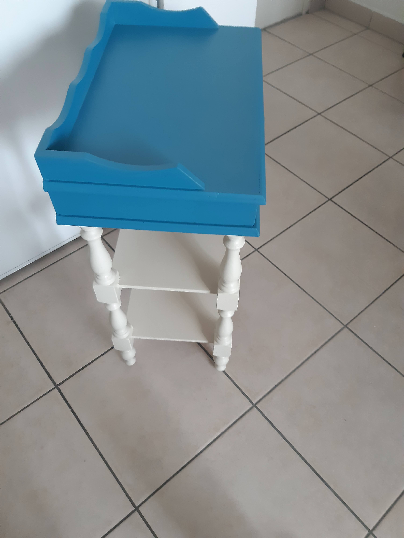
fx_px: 405
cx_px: 202
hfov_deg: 53.1
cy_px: 269
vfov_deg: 67.3
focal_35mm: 26
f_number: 1.7
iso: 200
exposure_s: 1/33
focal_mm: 3.92
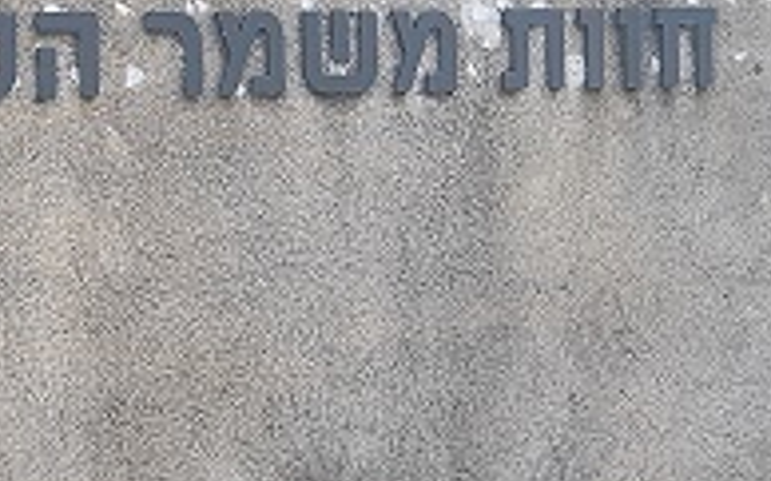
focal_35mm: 143
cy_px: 76
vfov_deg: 9.1
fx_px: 3003
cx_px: 191
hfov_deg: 14.6
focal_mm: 6
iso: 32
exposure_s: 1/100
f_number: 2.4
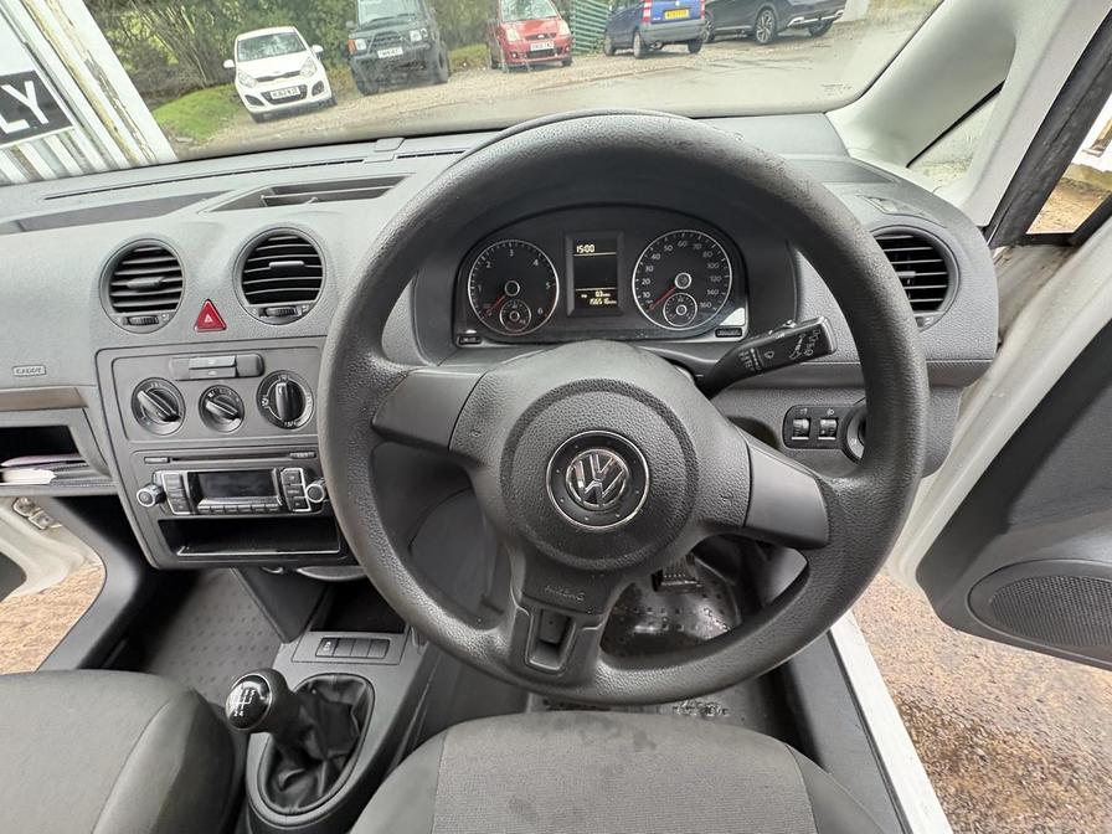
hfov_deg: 102.1
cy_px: 417
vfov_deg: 85.7
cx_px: 556
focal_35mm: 14
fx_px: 450
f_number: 2.2
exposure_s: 1/60
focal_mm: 2.22
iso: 400
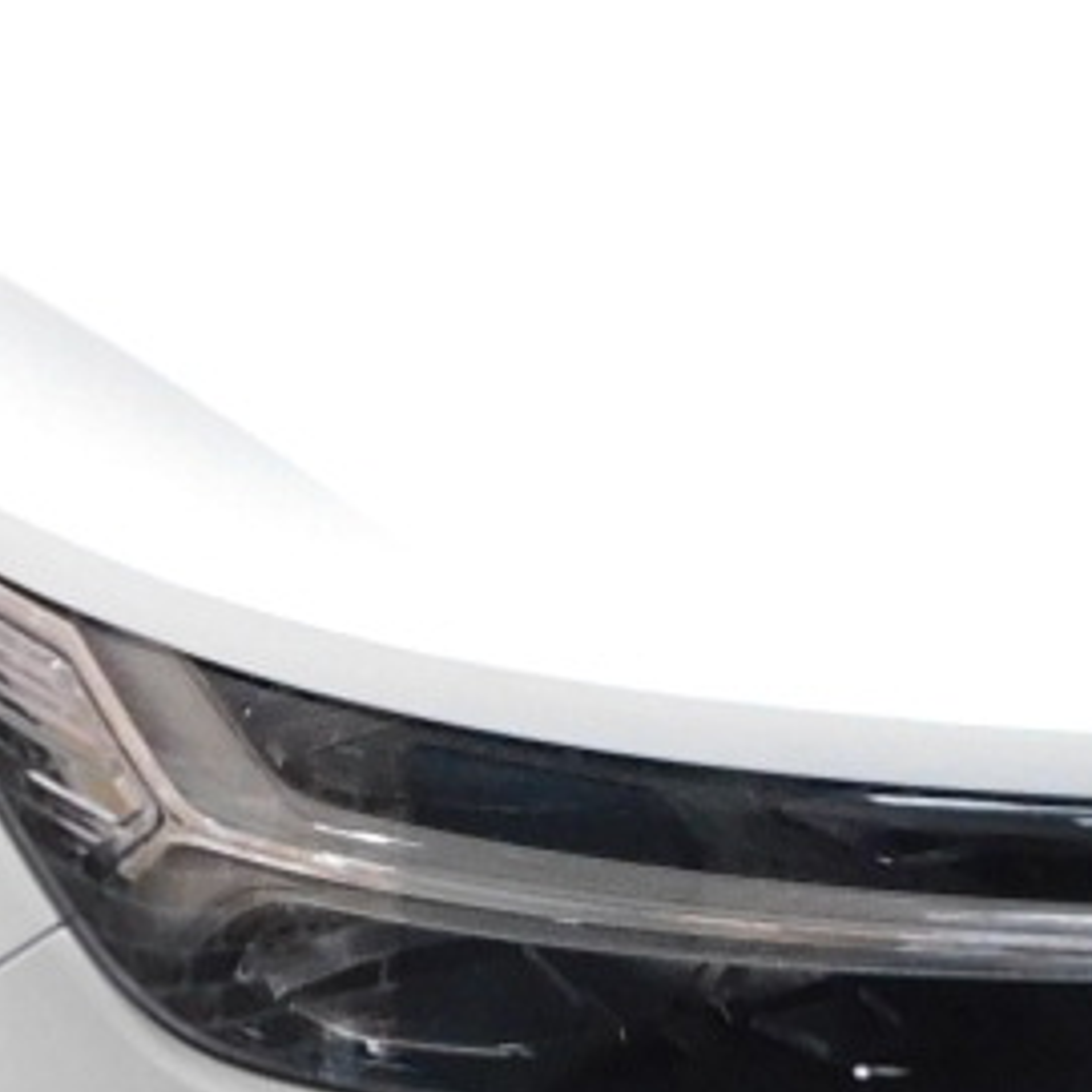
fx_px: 4283
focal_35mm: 120
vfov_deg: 14.5
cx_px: 572
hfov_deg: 14.5
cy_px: 621
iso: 400
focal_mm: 4
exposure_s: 1/30
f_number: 3
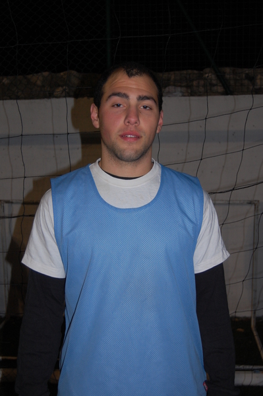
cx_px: 132
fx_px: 560
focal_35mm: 51
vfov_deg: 38.9
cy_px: 198
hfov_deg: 26.4
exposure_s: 1/60
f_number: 4.5
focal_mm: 34
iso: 400
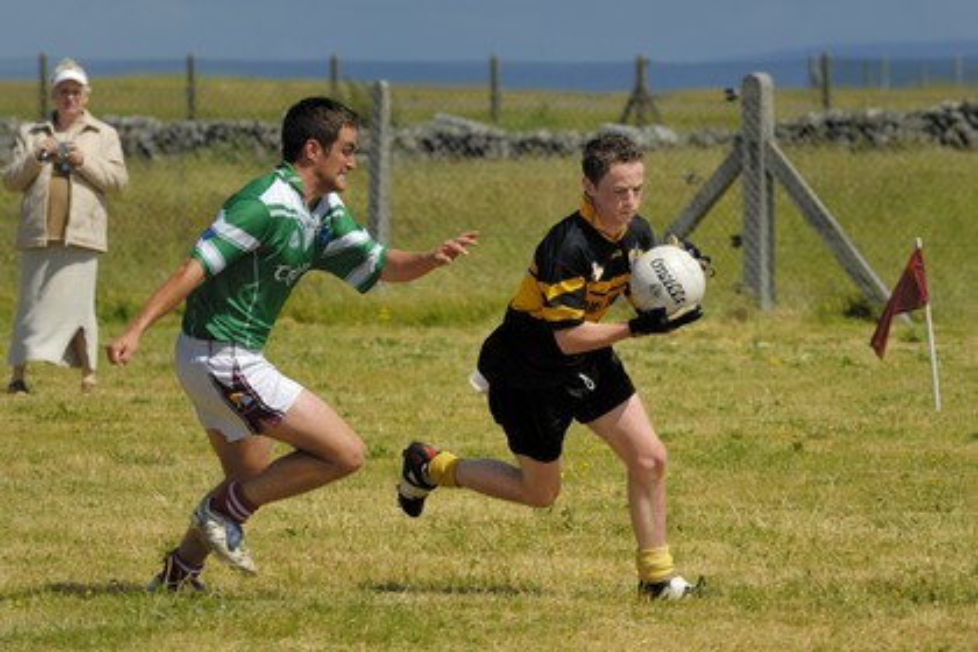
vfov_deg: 5.7
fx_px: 6519
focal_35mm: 240
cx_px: 489
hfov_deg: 8.6
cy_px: 326
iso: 100
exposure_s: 1/1000
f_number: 5
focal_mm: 160
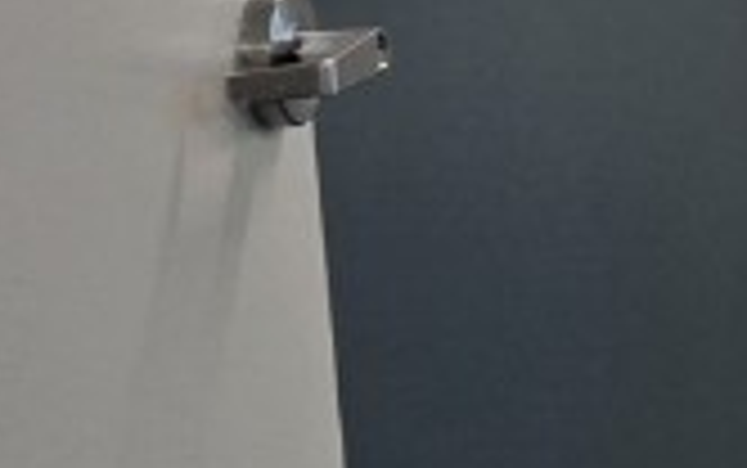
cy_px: -14
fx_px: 3056
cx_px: 1908
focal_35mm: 150
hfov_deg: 11.2
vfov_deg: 8.7
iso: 80
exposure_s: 1/120
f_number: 1.8
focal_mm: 5.4
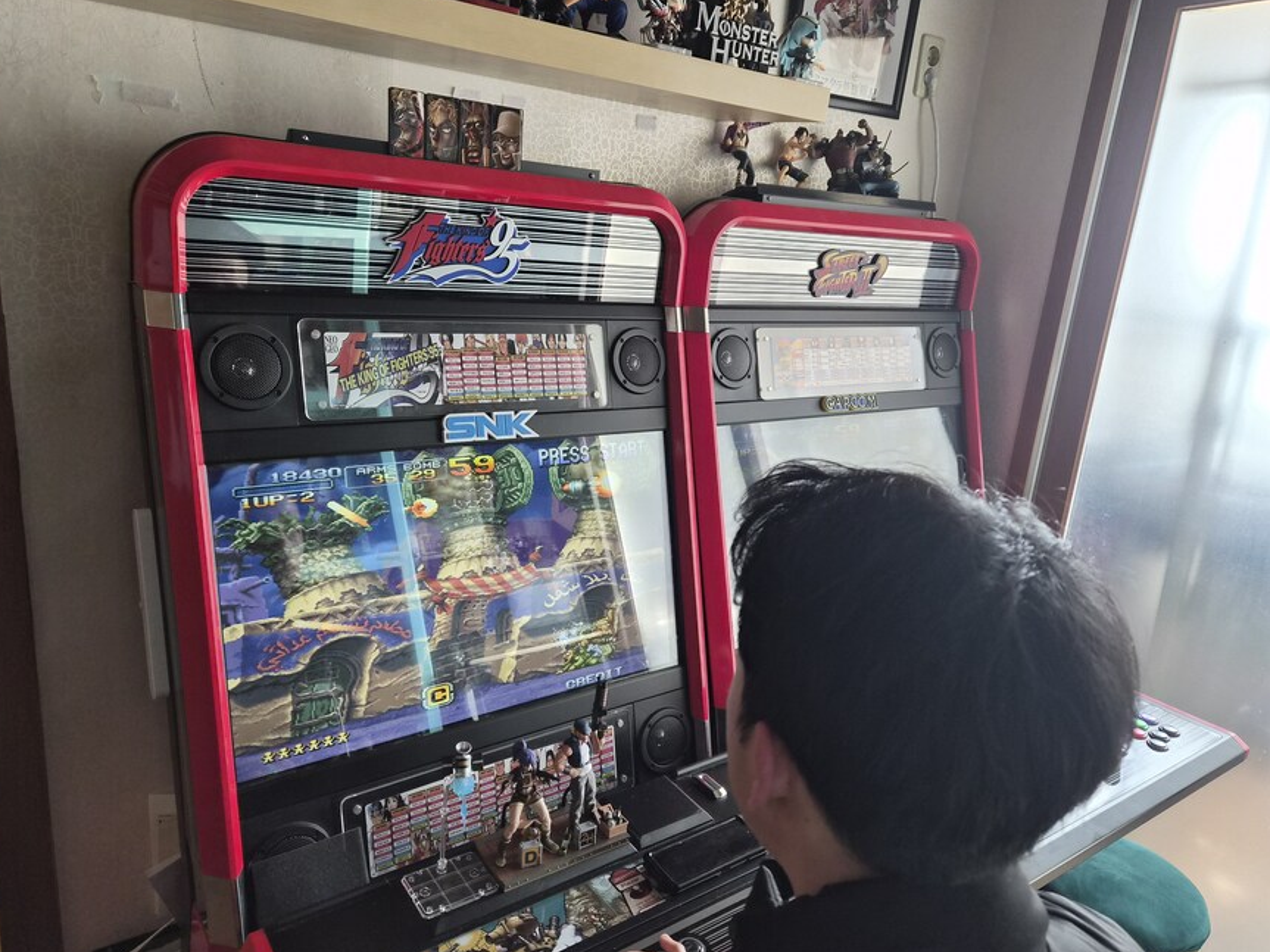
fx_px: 880
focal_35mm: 24
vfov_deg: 56.8
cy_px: 477
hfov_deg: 71.6
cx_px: 640
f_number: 1.8
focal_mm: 5.4
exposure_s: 1/120
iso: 250
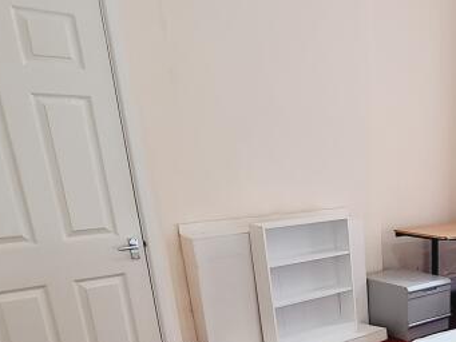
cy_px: 341
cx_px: 451
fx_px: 514
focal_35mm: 39
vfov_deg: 33.7
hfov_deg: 41.8
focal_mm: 2.2
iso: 80
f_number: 2.2
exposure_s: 1/50
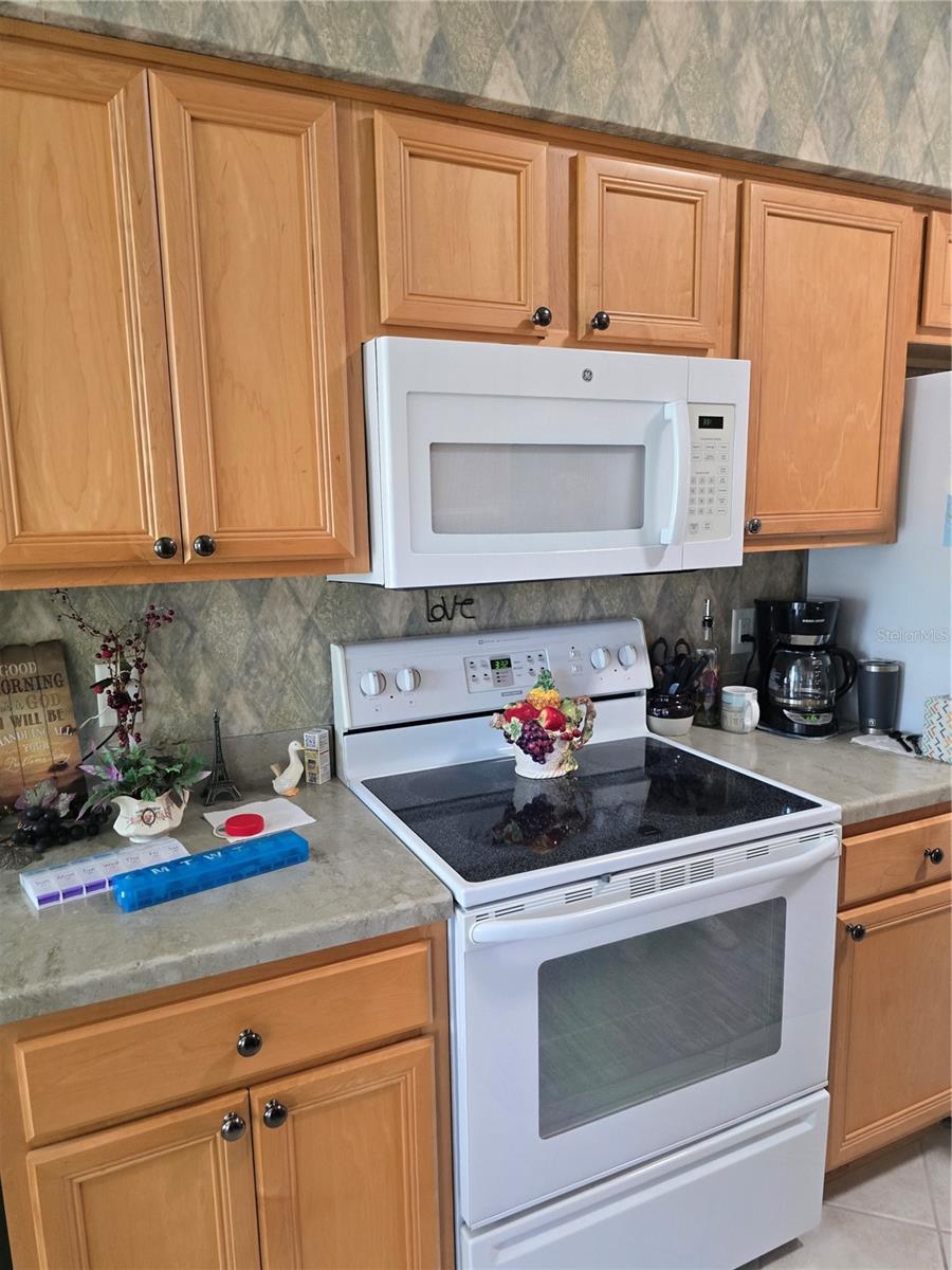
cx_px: 476
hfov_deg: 58.9
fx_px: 843
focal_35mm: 23
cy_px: 635
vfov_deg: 73.9
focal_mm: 6.3
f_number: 1.7
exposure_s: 1/120
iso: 640
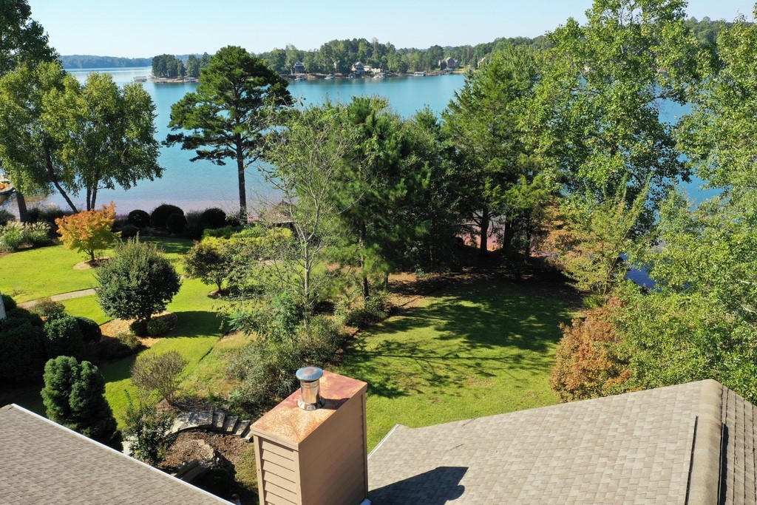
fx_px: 589
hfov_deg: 65.5
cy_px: 252
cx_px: 378
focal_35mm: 28
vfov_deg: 46.4
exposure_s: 1/30
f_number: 5.6
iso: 100
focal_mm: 10.26
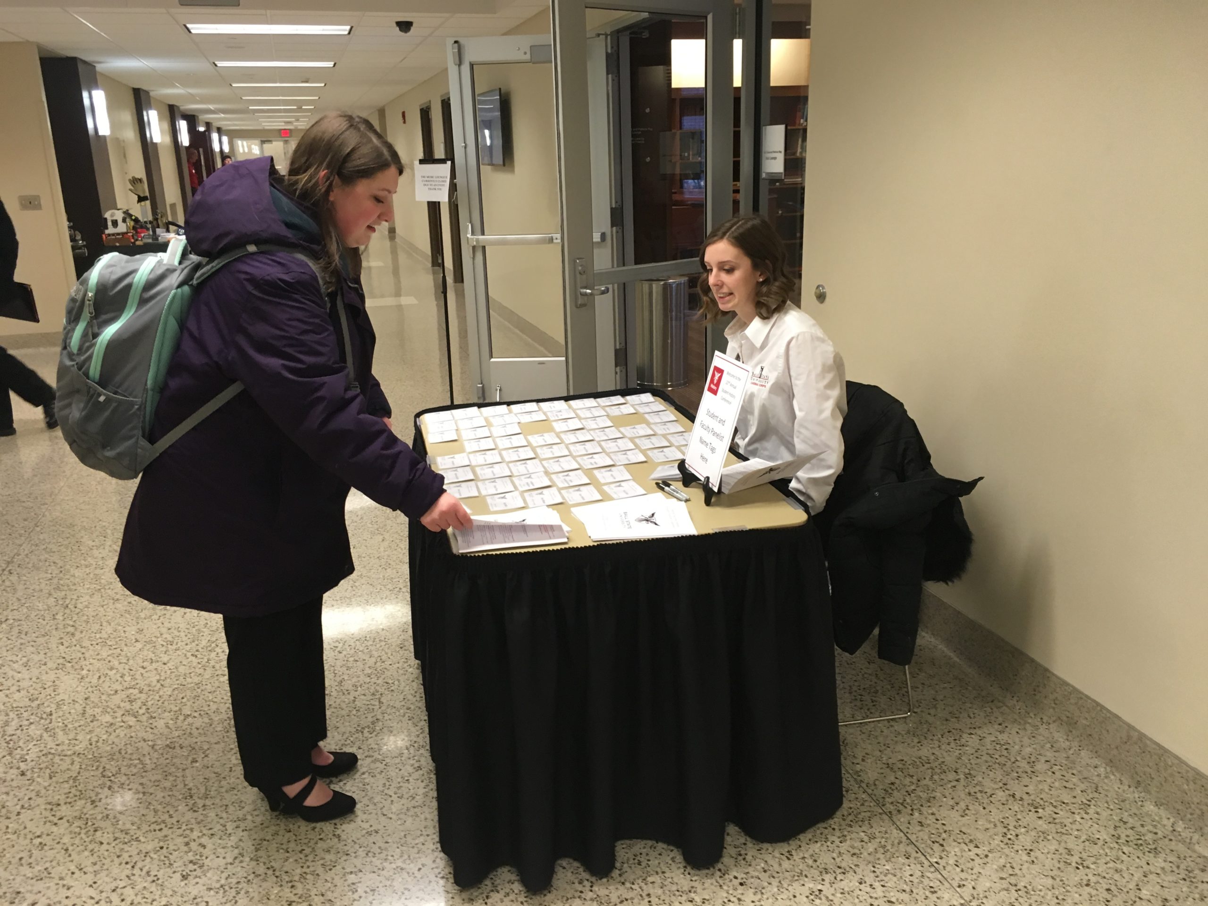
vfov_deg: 48.2
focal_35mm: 29
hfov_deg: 61.7
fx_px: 1012
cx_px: 604
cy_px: 453
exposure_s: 1/30
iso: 100
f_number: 2.2
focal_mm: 4.15
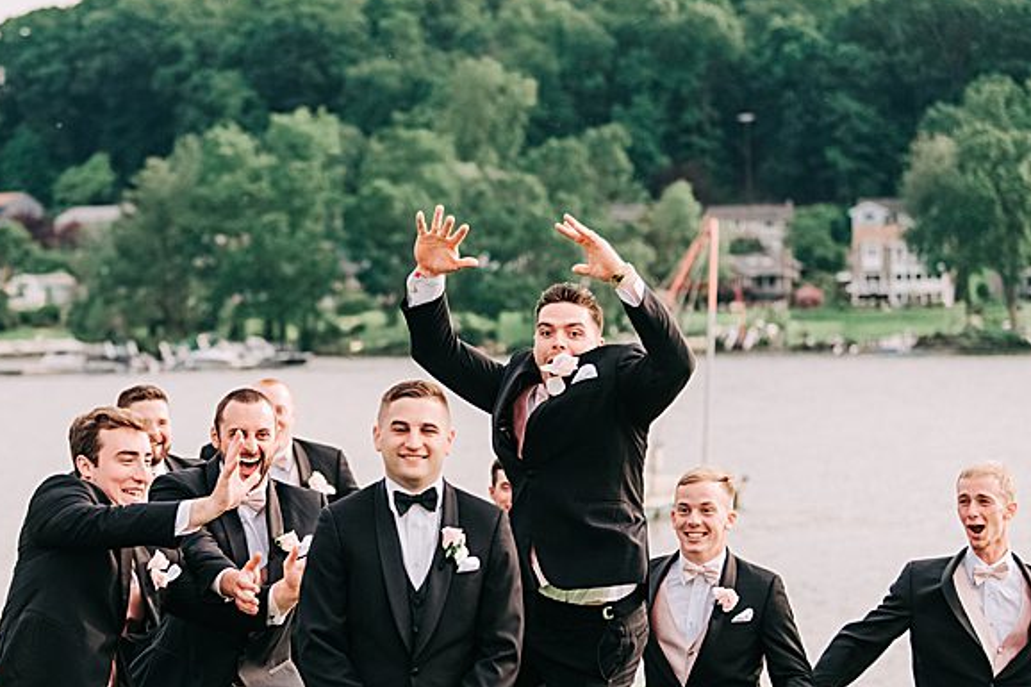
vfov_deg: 11.2
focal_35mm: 122
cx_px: 328
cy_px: 477
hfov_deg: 16.7
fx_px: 3493
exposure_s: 1/4000
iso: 500
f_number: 2.8
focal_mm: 75
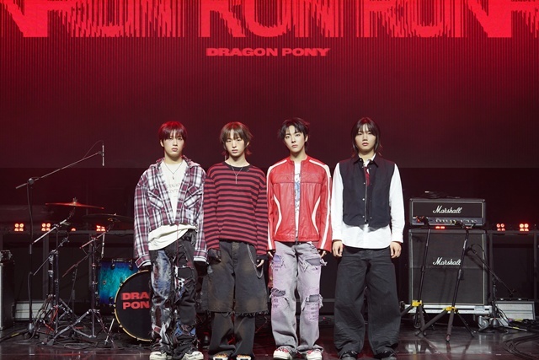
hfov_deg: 28.8
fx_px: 1048
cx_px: 270
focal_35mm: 70
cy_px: 180
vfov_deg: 19.5
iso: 1250
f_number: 5.6
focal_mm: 70
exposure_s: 1/160
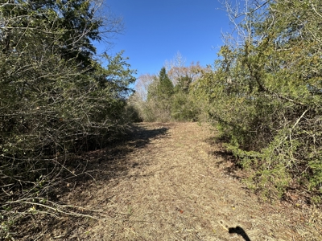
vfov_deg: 85.7
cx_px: 161
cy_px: 120
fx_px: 130
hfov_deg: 102.1
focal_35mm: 14
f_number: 2.2
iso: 50
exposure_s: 1/716
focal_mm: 2.22
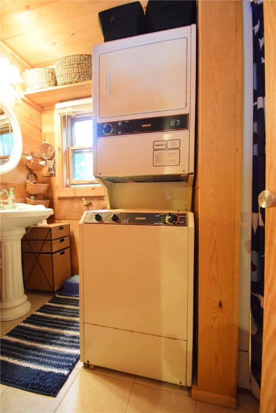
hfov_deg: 77.3
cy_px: 206
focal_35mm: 15
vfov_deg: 100.4
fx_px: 172
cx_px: 138
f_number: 3.5
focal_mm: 10
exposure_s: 1/60
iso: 2500
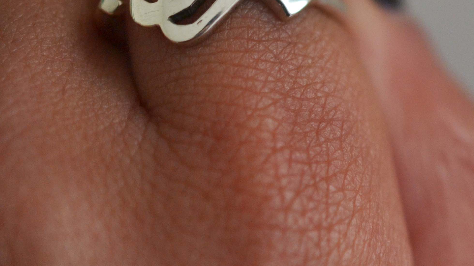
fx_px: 1860
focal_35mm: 148
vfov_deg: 8.1
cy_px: -29
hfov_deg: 14.1
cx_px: 542
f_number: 3.5
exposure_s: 1/40
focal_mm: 40
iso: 360
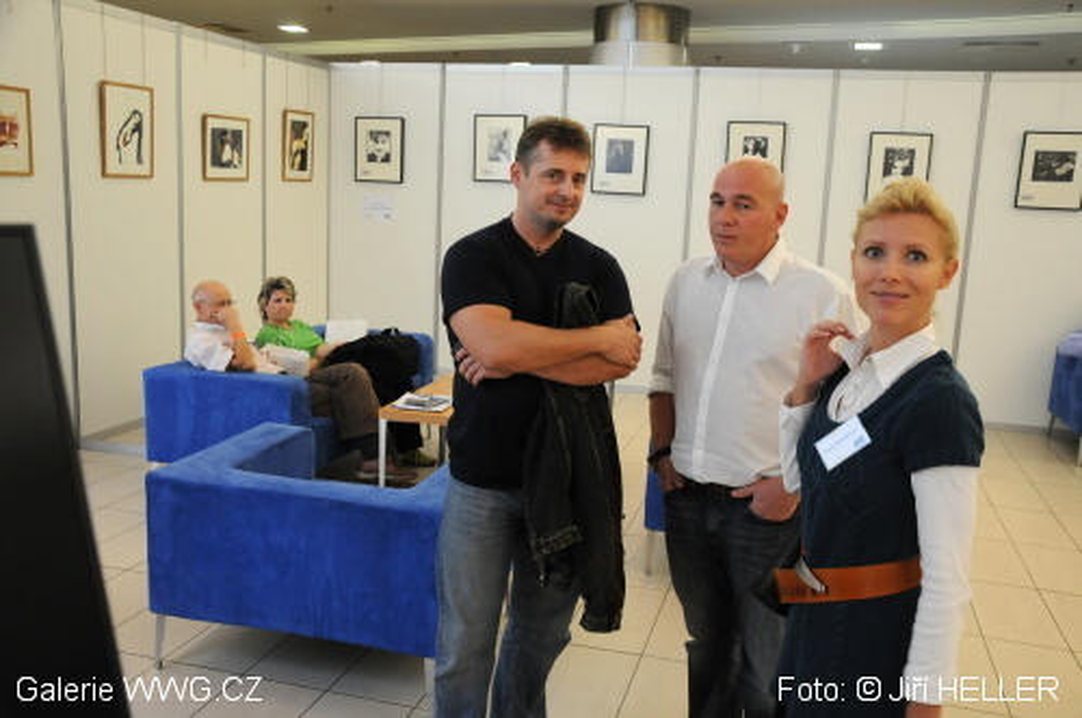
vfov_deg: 39.9
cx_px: 541
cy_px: 359
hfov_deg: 57.3
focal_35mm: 33
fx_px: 991
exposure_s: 1/30
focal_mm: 22
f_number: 5
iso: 800
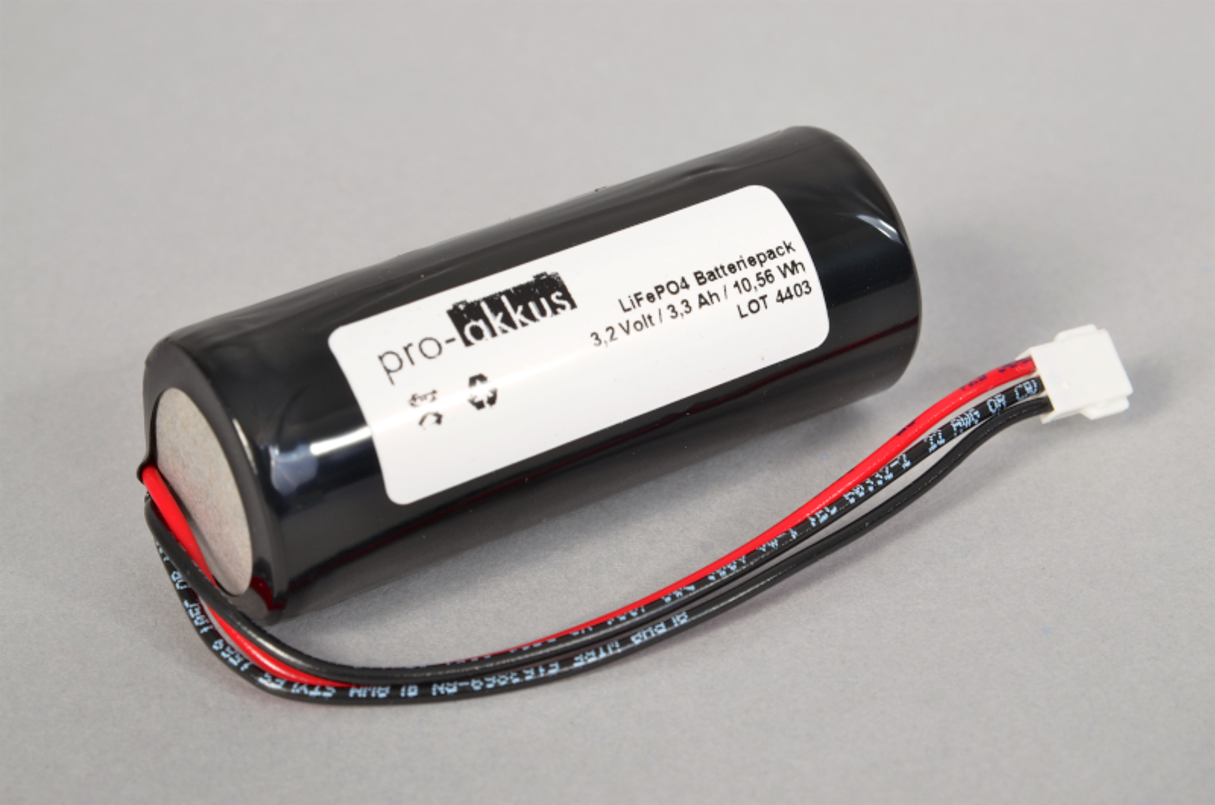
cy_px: 402
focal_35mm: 105
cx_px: 608
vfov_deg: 13.0
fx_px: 3537
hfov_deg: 19.5
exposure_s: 1/160
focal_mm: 70
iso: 200
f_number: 11
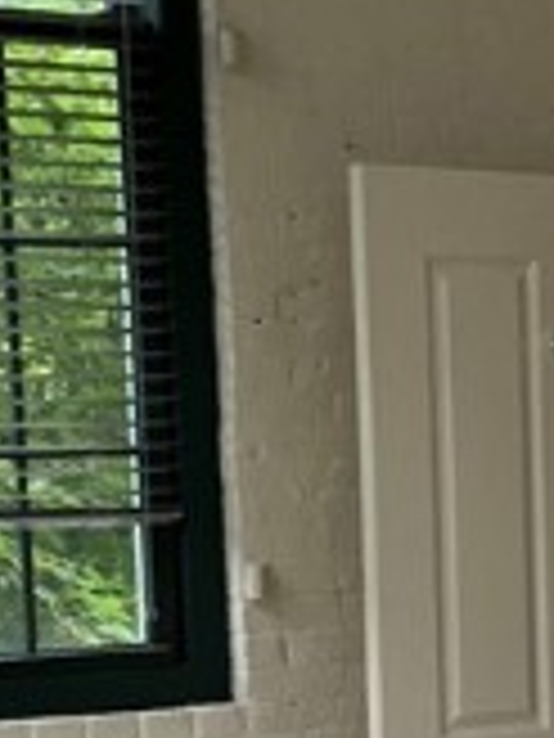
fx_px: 2603
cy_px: 657
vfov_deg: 16.0
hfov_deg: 11.8
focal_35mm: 122
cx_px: 694
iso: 250
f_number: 1.5
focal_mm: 5.7
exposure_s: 1/60
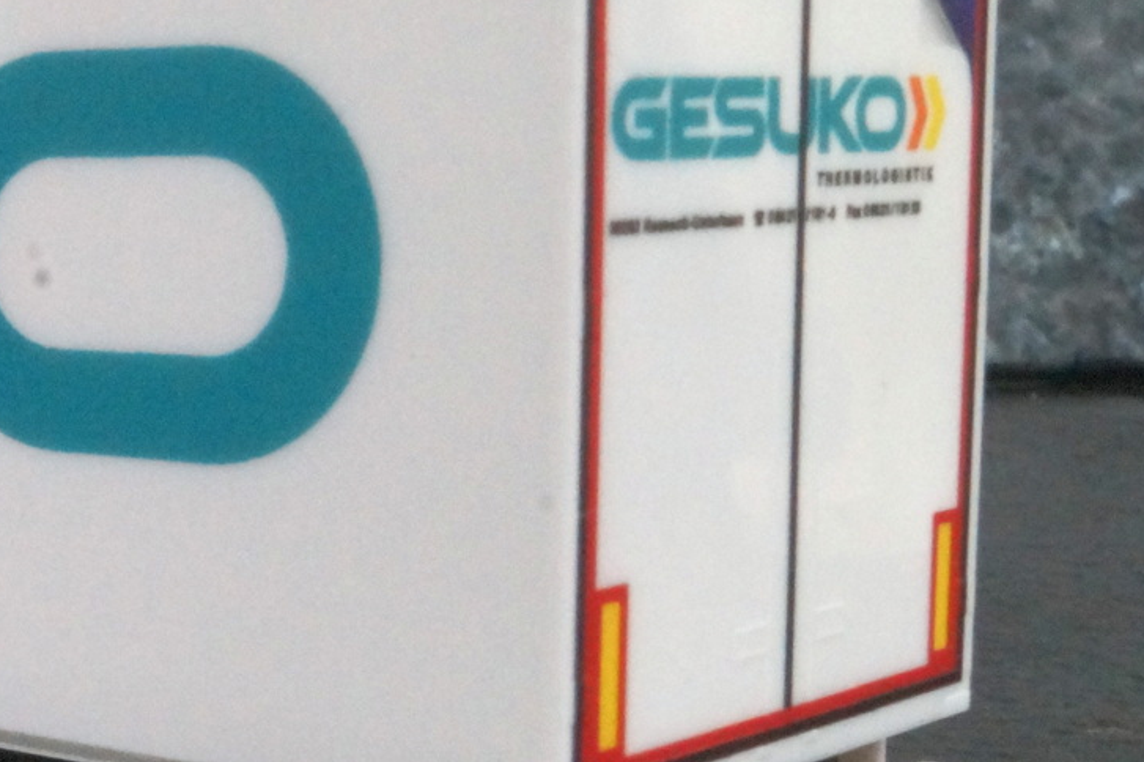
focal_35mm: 99
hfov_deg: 19.0
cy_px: 664
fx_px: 3144
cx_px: -360
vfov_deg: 13.7
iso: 2000
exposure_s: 1/60
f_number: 25
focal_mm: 24
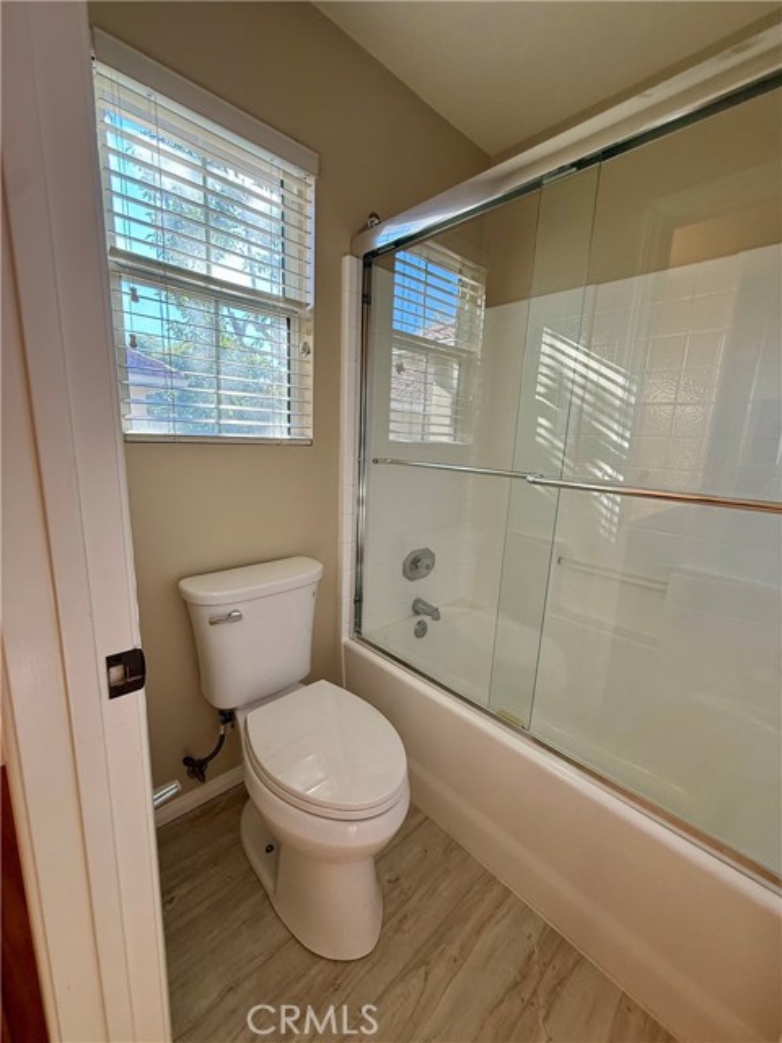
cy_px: 522
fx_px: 422
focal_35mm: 14
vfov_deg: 102.1
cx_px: 391
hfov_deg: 85.7
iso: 100
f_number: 2.2
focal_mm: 2.22
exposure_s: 1/120
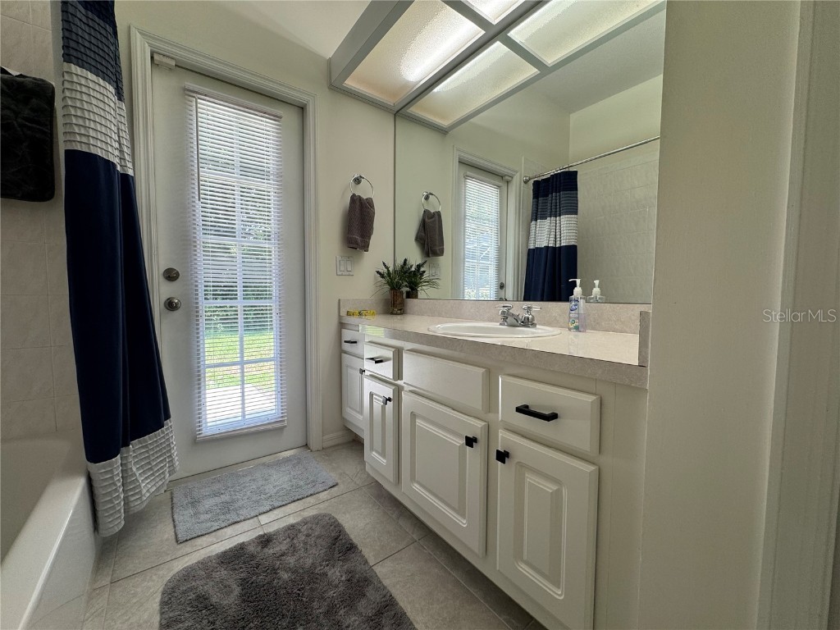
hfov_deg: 102.1
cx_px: 420
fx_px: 340
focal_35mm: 14
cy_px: 315
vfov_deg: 85.7
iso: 50
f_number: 2.2
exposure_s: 1/120
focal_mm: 2.22
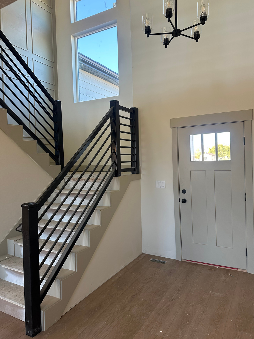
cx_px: 130
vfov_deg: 69.4
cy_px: 164
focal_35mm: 25
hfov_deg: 54.9
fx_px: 245
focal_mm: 6.86
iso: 125
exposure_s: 1/121
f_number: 1.78
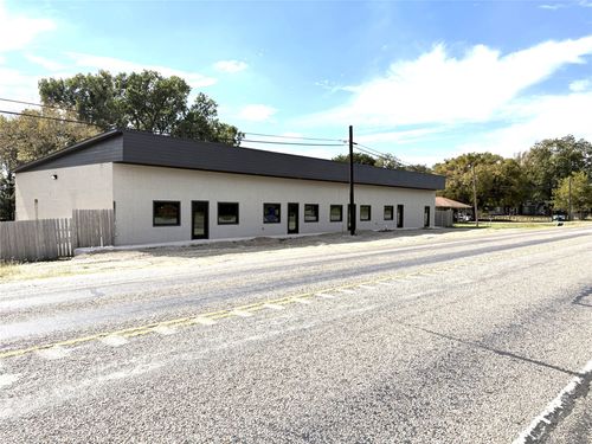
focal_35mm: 26
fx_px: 445
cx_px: 296
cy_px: 222
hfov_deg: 67.3
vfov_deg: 53.1
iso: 50
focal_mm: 5.96
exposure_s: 1/4329
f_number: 1.6
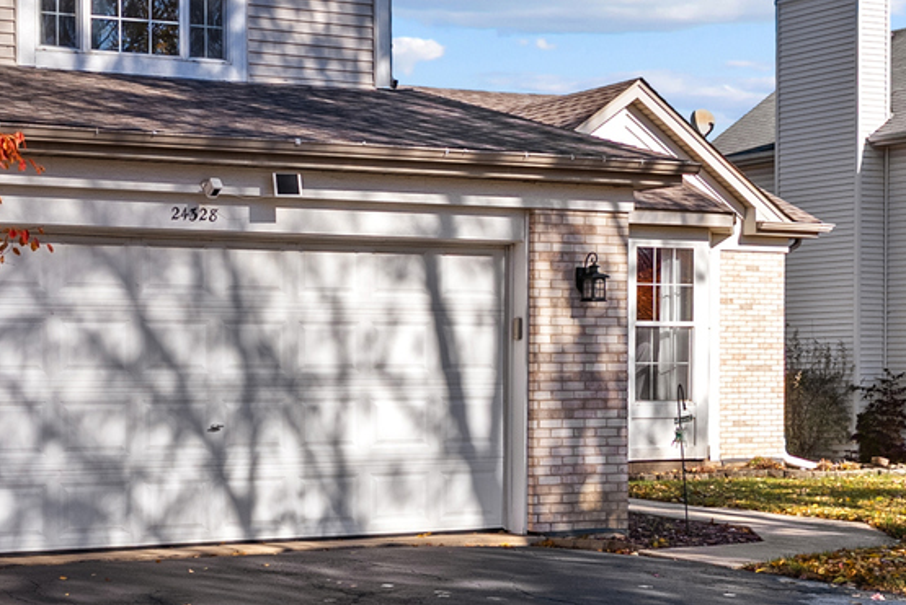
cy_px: 217
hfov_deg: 28.3
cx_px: 86
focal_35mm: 68
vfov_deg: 19.9
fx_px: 1724
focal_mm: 23.5
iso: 640
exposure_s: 1/60
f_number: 8
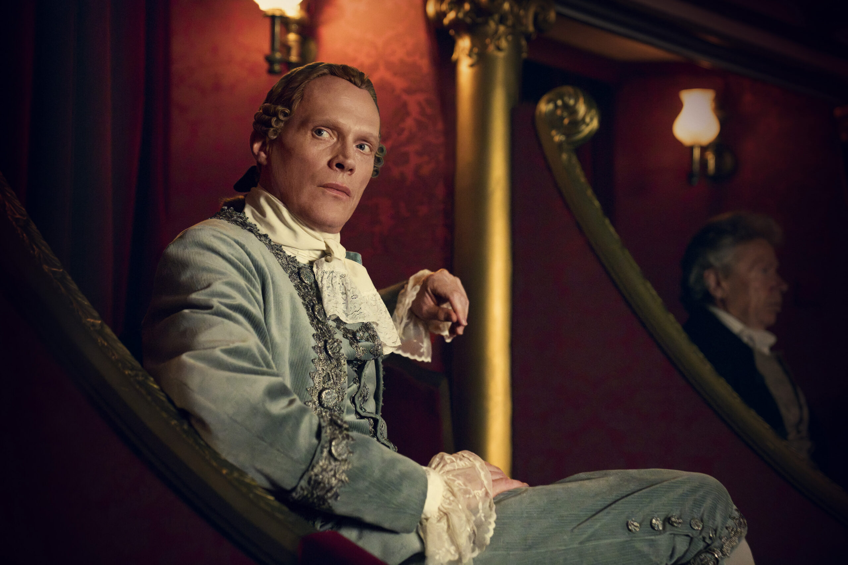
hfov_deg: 33.9
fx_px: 1390
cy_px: 282
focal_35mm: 59
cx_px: 424
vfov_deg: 23.0
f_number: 2.8
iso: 25600
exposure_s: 1/200
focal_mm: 59
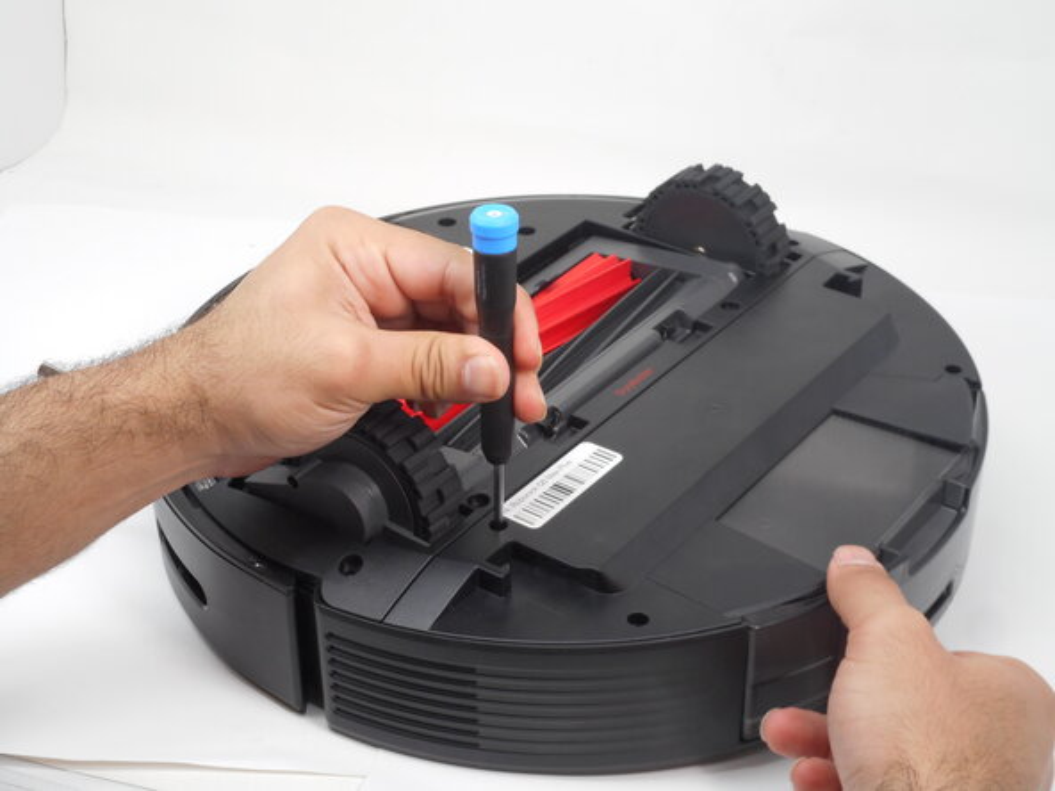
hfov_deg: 32.7
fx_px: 1798
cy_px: 396
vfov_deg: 24.8
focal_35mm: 59
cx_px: 528
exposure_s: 1/30
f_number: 5.1
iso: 160
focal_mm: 10.5
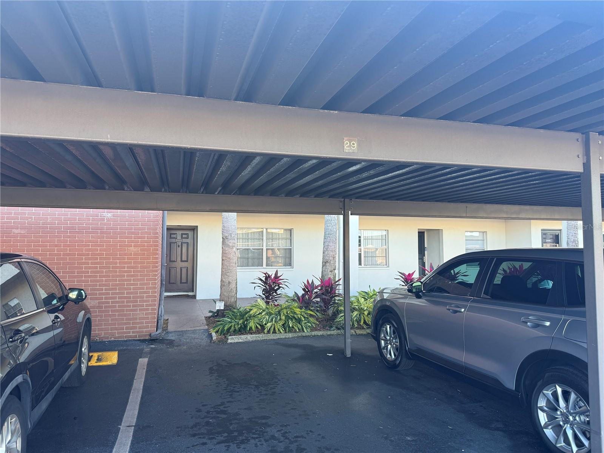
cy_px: 226
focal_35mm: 24
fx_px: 419
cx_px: 302
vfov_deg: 56.8
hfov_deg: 71.6
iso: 80
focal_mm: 6.76
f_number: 1.78
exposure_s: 1/178
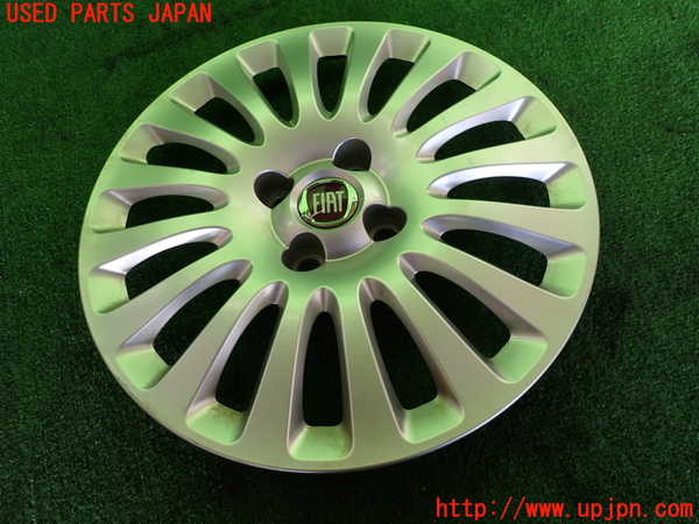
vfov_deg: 54.9
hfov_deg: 69.4
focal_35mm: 25
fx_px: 505
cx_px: 350
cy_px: 262
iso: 100
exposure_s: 1/125
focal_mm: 4.5
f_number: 2.8
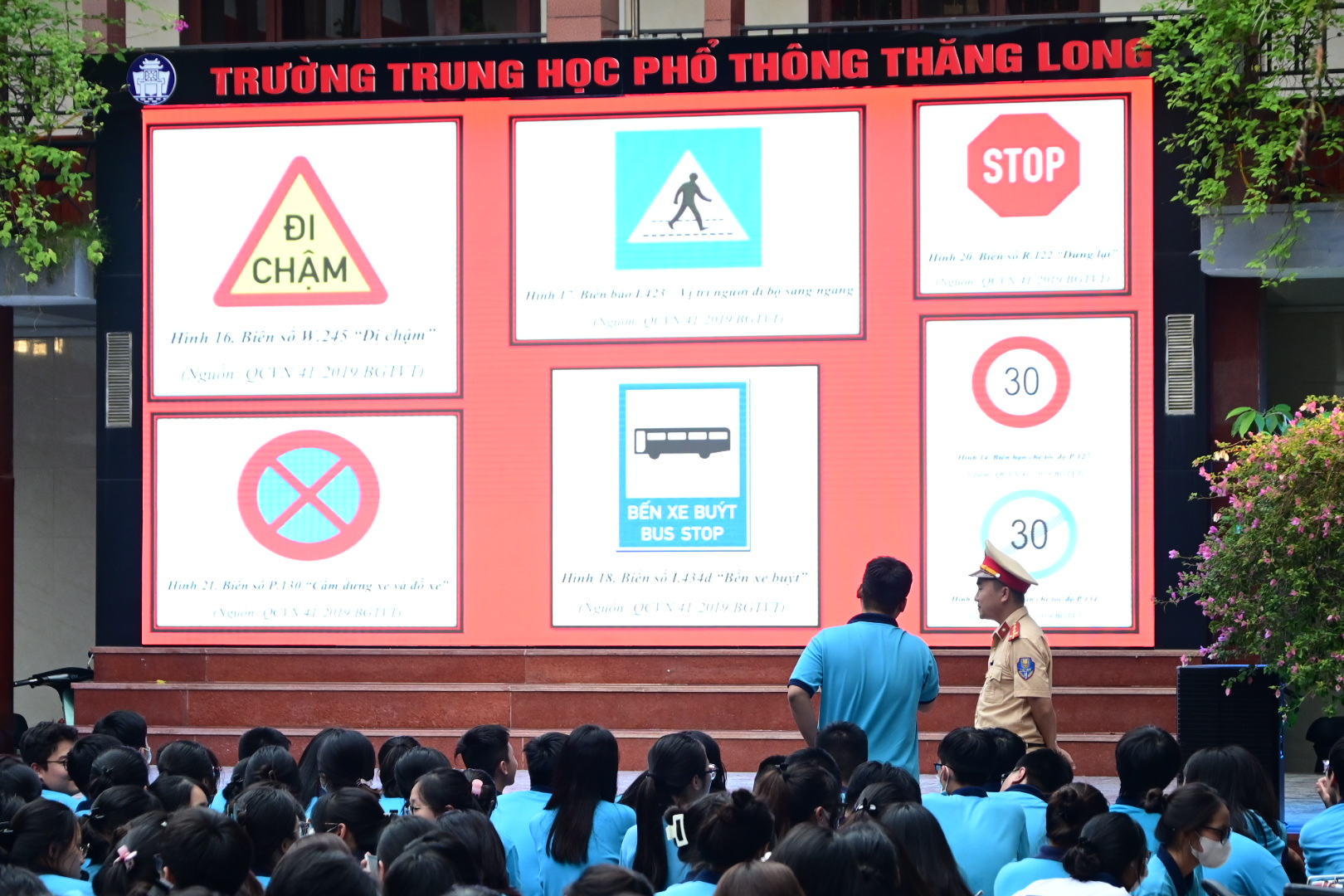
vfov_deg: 11.4
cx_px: 672
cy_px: 448
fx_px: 4480
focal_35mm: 120
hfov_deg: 17.1
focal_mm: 80
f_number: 5.6
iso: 1000
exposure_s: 1/200
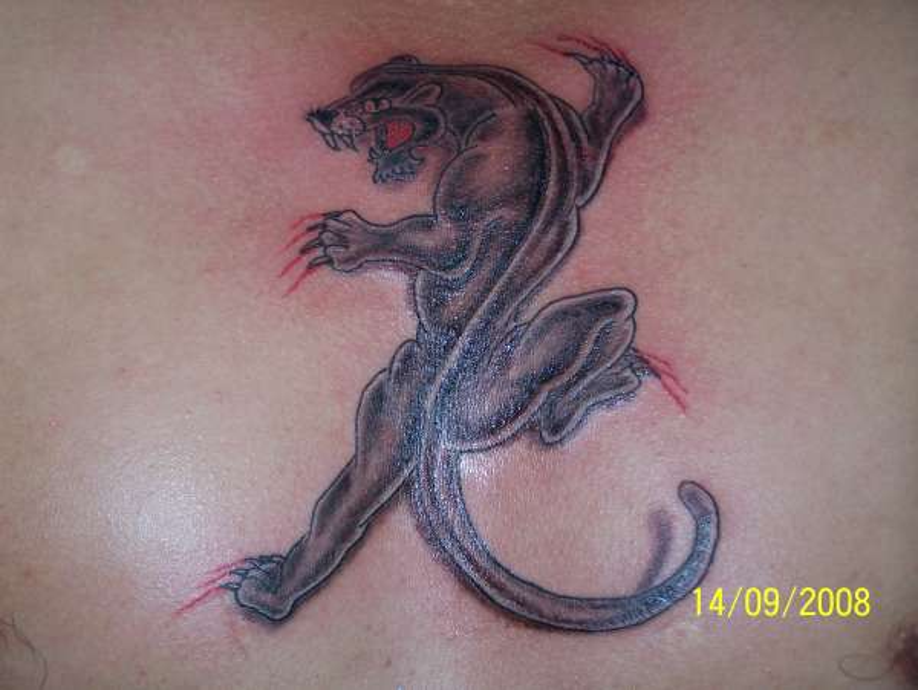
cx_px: 459
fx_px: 3105
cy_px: 345
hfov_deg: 16.8
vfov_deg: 12.7
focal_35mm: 117
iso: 100
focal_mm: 19.4
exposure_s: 1/100
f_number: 3.2
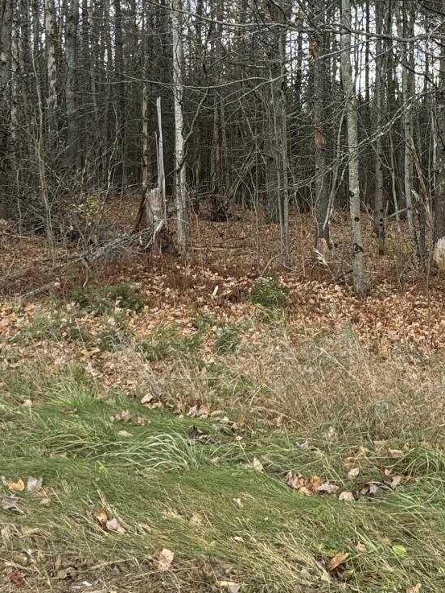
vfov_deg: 47.9
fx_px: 651
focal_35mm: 38
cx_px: 413
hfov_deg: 35.2
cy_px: 184
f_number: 2.2
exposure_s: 1/99
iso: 100
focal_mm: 2.22
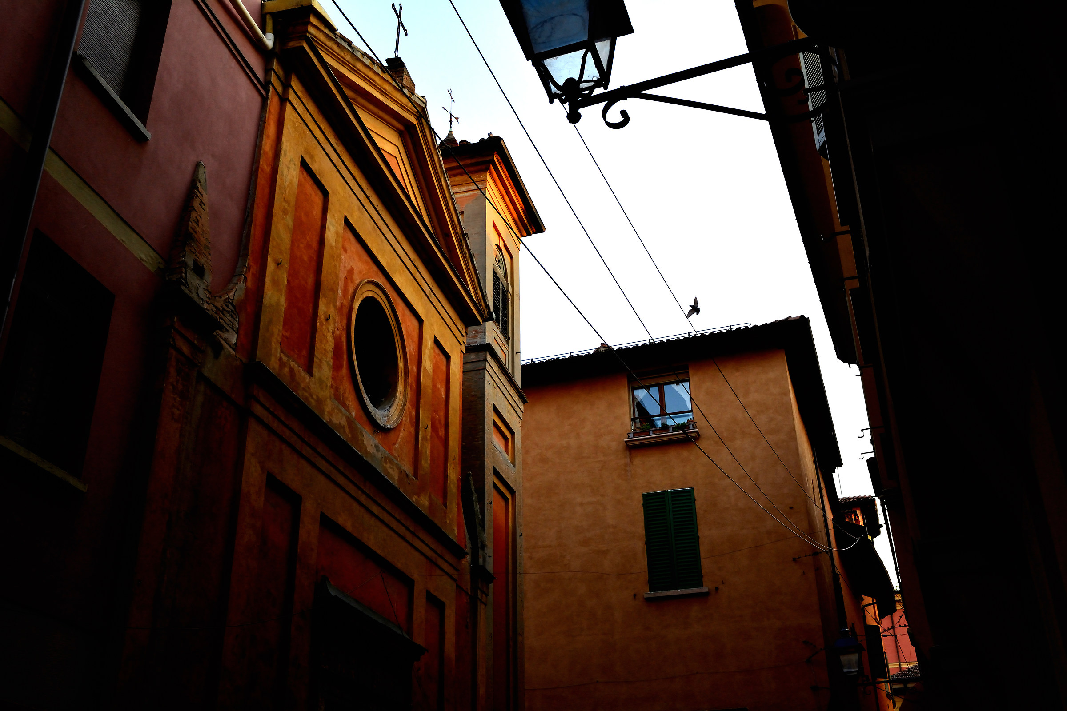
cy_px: 356
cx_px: 534
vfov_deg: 36.9
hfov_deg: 53.1
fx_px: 1067
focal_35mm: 36
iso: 500
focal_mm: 24
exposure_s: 1/160
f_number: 9
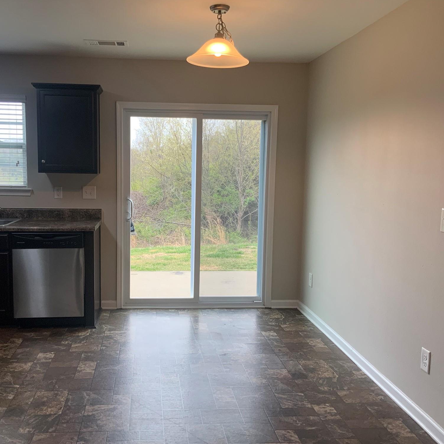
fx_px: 508
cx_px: 184
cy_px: 226
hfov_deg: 47.0
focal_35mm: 35
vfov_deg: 47.2
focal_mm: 3
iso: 40
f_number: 1.8
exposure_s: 1/60
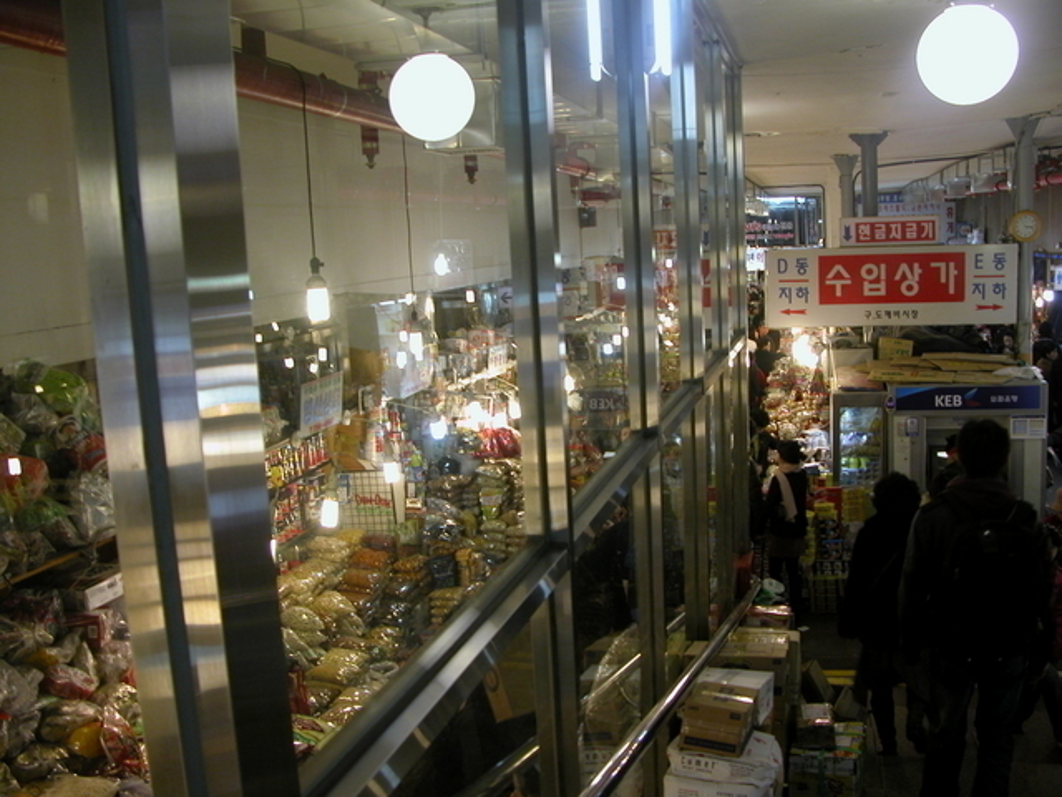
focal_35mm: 34
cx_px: 531
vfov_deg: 41.8
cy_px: 398
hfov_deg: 54.0
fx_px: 1043
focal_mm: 8.9
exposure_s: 1/34.8
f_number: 2.8
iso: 100
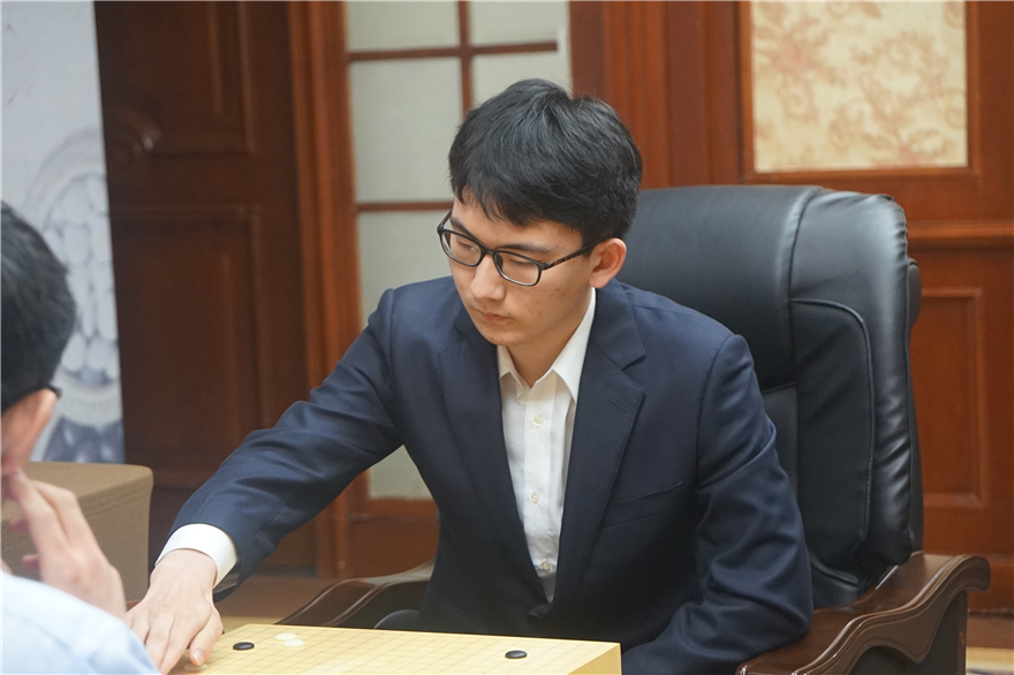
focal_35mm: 94
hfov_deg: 21.7
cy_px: 338
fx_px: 2647
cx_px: 507
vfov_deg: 14.5
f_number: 4
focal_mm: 63
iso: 2000
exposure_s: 1/160
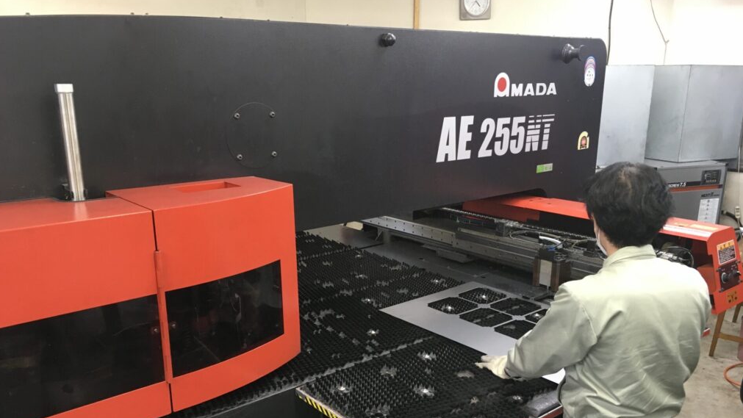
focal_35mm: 32
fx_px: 631
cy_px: 262
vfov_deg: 36.5
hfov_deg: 61.0
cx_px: 370
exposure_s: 1/30
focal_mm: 4.15
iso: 80
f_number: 2.2
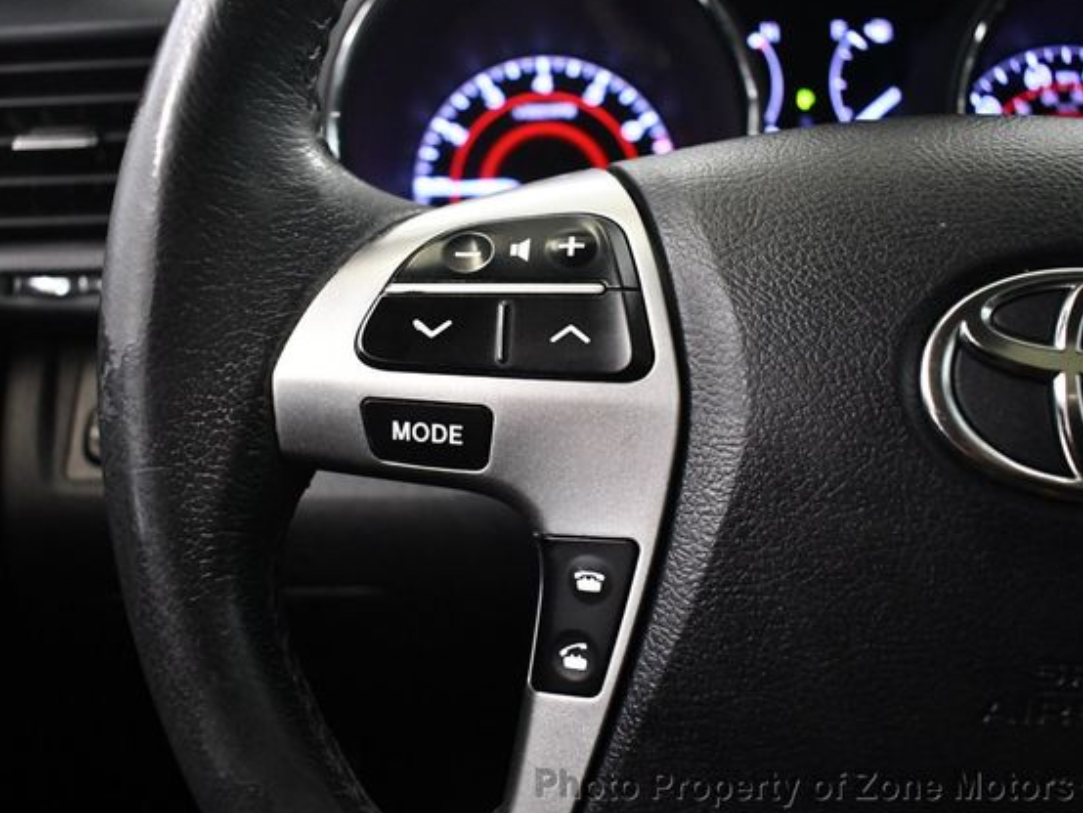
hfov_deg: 46.8
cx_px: 512
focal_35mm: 40
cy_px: 405
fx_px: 1252
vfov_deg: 36.0
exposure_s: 1/125
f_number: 3.5
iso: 3200
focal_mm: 18
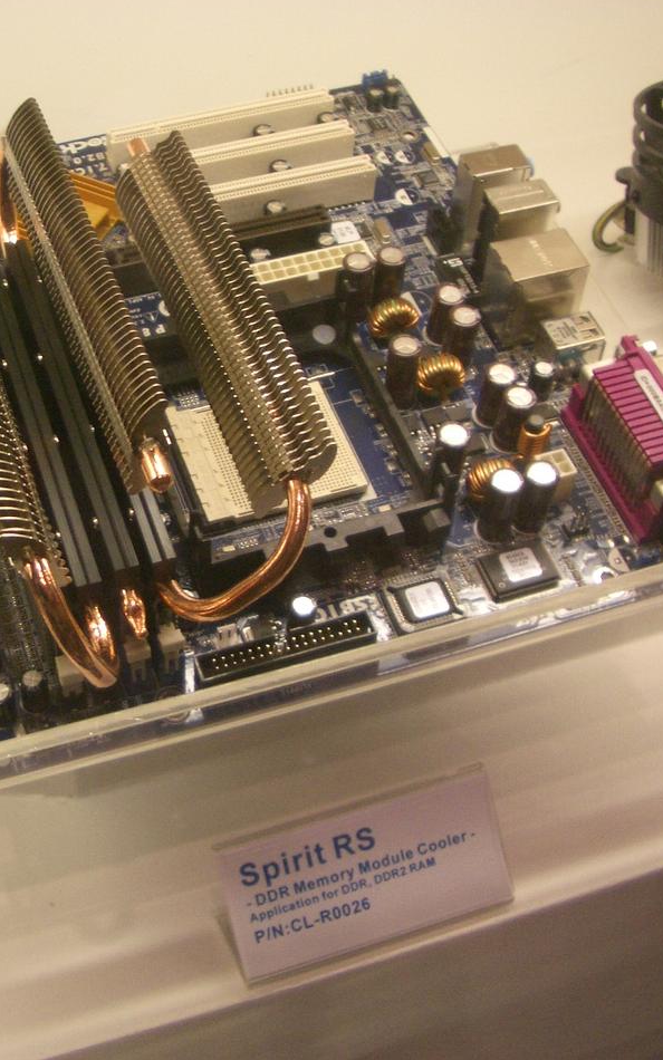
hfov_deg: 25.4
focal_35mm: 50
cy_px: 526
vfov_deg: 40.3
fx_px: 1445
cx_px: 124
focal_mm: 5.8
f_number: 2.6
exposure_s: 1/80
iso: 100
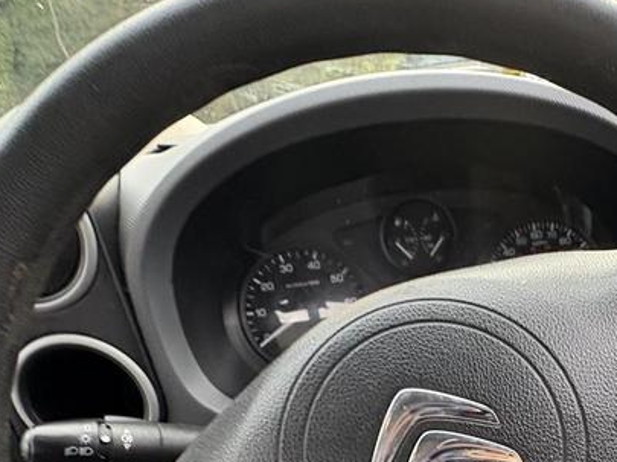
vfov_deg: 40.5
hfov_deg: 55.5
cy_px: 448
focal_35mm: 31
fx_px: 552
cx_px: 466
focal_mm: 2.22
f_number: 2.2
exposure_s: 1/99
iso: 200
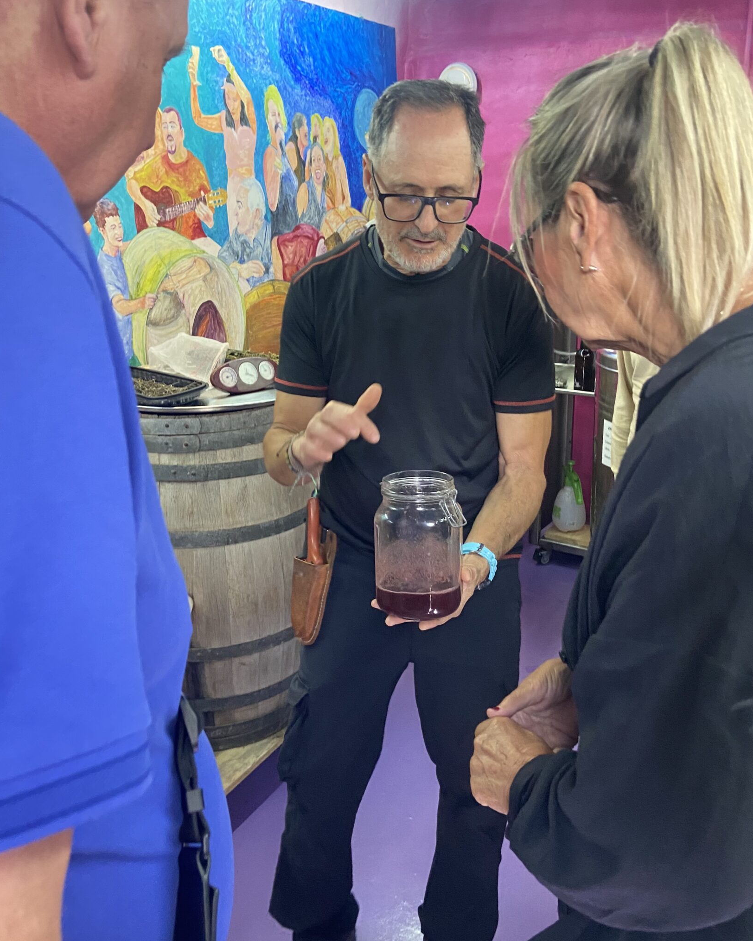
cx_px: 384
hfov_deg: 45.8
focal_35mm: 32
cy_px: 466
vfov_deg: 55.7
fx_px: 891
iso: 200
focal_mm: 4.25
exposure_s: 1/60
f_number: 1.8
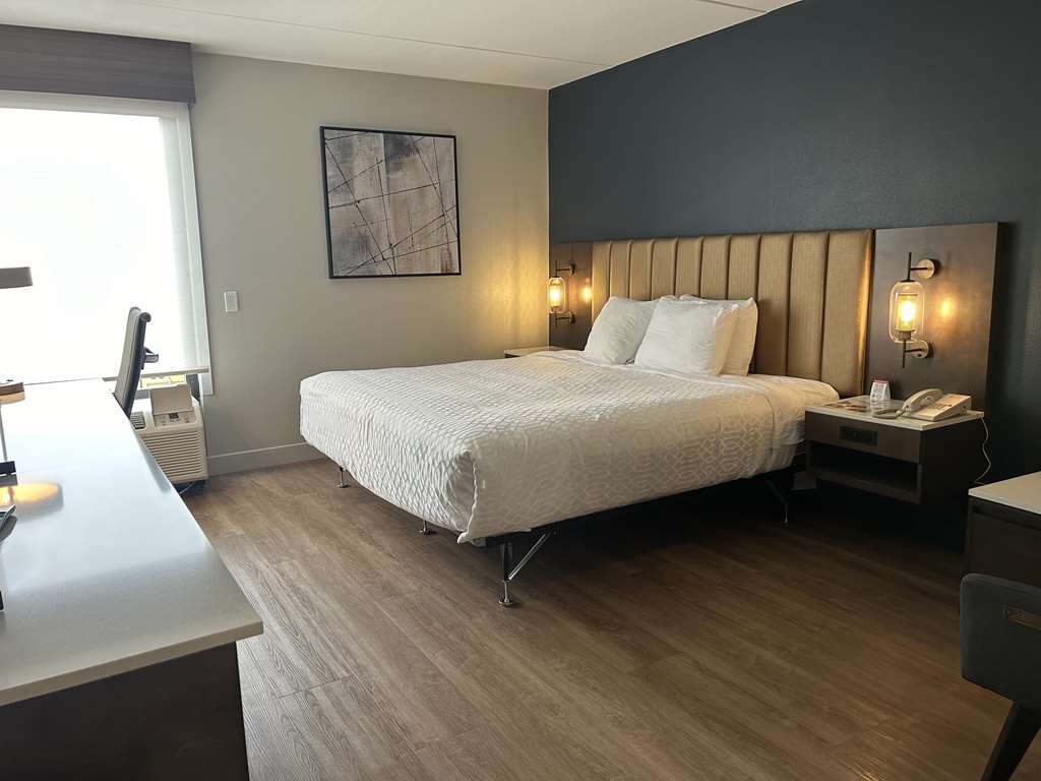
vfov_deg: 53.1
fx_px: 782
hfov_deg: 67.3
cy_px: 390
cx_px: 520
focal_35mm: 26
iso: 125
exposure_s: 1/60
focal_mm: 5.7
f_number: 1.5
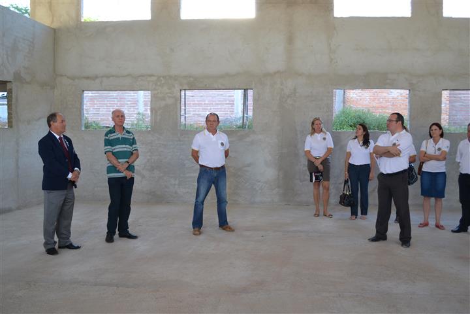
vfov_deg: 40.0
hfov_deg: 57.2
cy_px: 157
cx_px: 235
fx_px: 431
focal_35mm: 33
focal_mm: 22
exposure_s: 1/80
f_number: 4.5
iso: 400
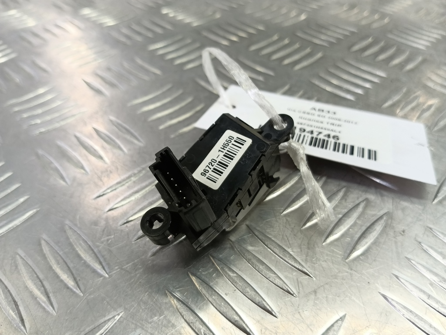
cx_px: 223
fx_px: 296
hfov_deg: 73.9
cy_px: 168
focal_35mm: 23
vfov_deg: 58.9
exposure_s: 1/50
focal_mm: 4.11
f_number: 1.6
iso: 126
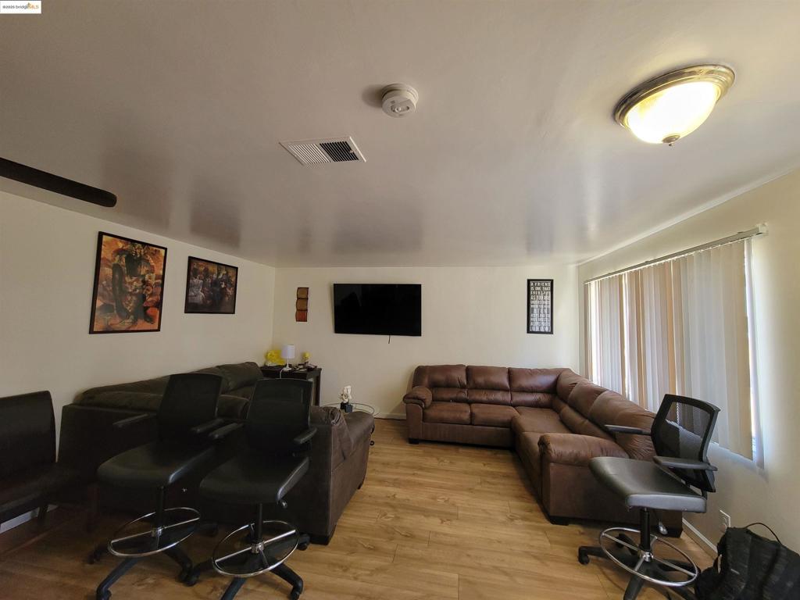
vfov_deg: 89.9
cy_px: 300
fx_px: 300
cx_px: 400
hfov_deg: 106.2
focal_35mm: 13
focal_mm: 2.2
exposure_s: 1/60
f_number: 2.2
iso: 400
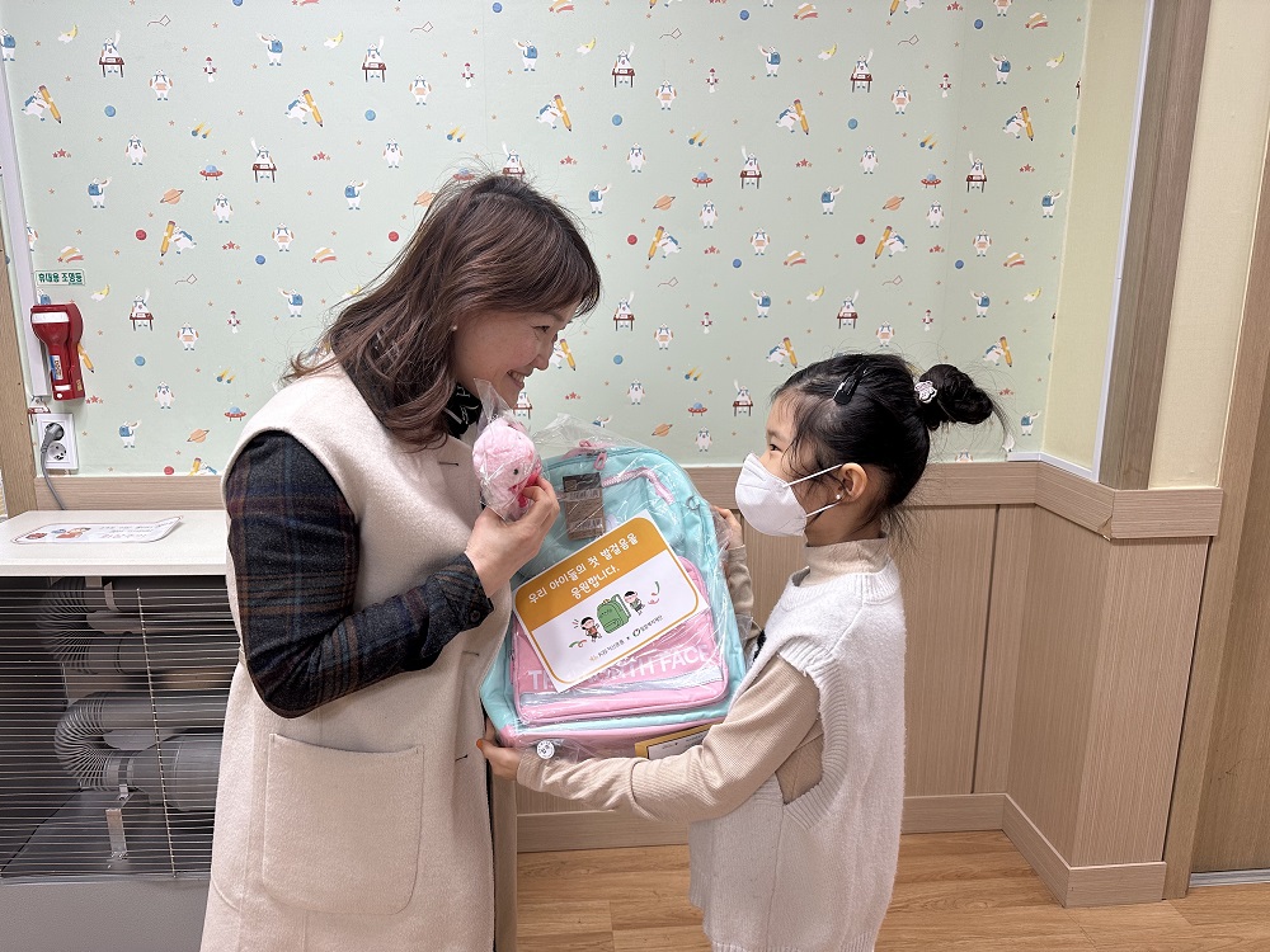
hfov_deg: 71.6
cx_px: 635
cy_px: 476
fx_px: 881
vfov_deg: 56.8
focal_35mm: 24
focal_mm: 6.86
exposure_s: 1/120
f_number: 1.78
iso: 125
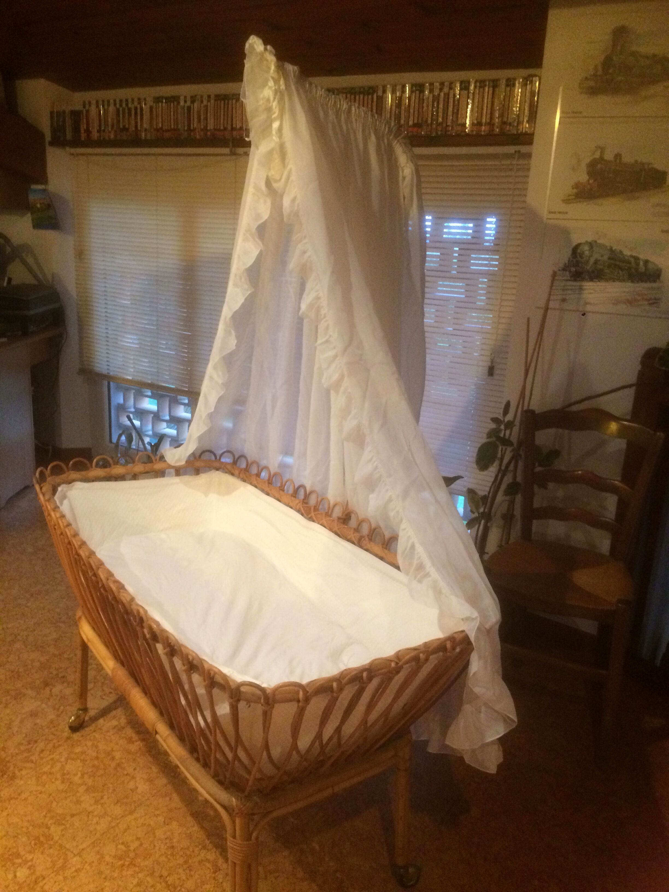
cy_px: 446
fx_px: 747
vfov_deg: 61.7
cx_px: 334
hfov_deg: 48.2
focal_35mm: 29
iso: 320
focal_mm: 4.15
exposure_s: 1/20
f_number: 2.2
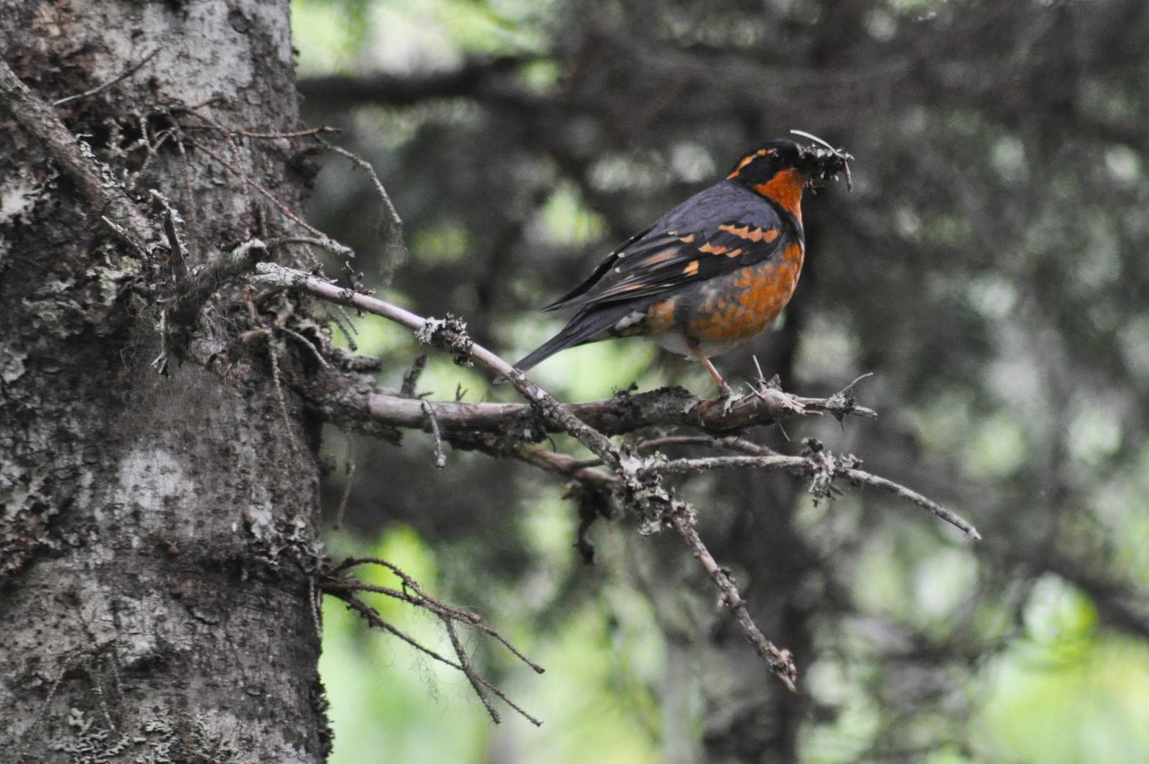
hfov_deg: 5.1
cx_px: 574
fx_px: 12912
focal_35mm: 405
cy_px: 382
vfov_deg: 3.4
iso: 1600
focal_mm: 270
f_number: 5.6
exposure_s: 1/200
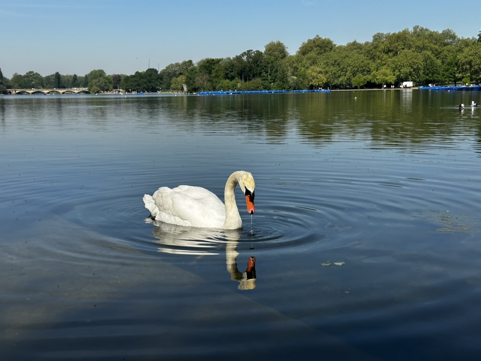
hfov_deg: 39.7
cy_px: 180
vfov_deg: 30.3
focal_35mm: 48
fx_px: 667
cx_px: 240
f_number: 1.78
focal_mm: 6.86
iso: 64
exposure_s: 1/4016
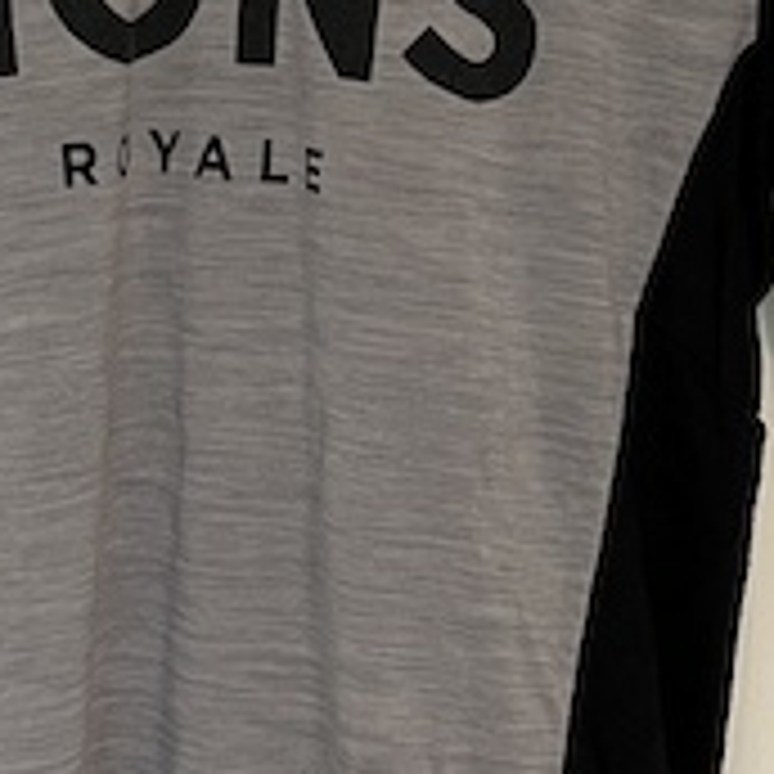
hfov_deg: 16.2
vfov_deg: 16.3
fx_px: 2707
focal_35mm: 107
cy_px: 284
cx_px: 207
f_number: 1.6
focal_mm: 5.1
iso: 200
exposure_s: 1/60
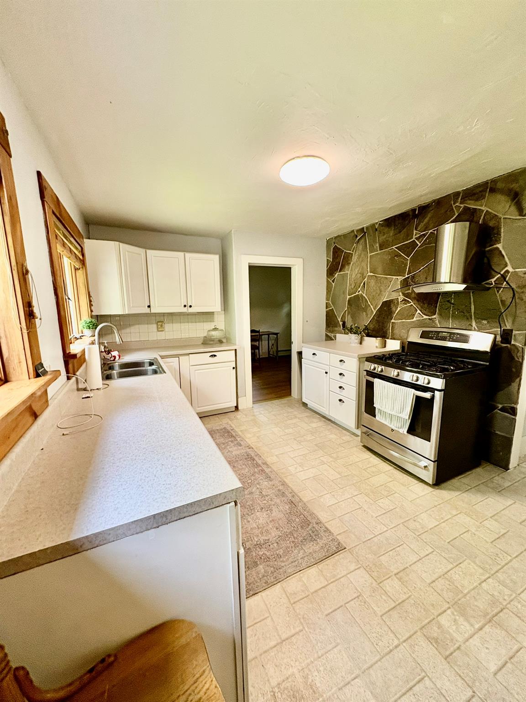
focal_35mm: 14
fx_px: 284
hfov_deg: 85.7
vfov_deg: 102.1
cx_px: 263
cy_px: 351
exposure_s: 1/60
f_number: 2.2
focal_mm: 2.22
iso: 250
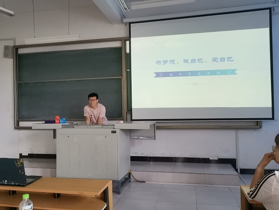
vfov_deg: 46.8
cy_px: 105
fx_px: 242
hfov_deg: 60.0
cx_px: 140
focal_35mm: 30
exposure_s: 1/33.3
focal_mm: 5.4
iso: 320
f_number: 1.8
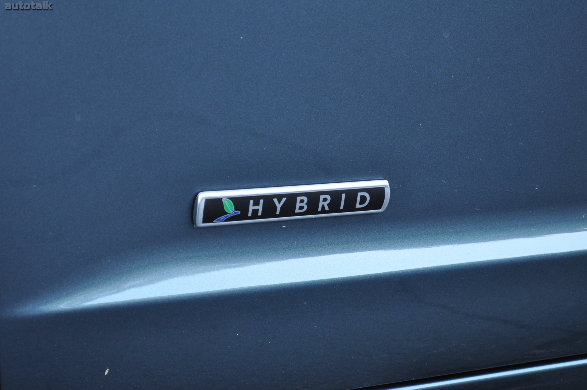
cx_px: 294
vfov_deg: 16.5
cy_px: 195
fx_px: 1344
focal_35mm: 82
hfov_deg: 24.6
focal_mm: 55
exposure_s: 1/80
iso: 400
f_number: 5.6
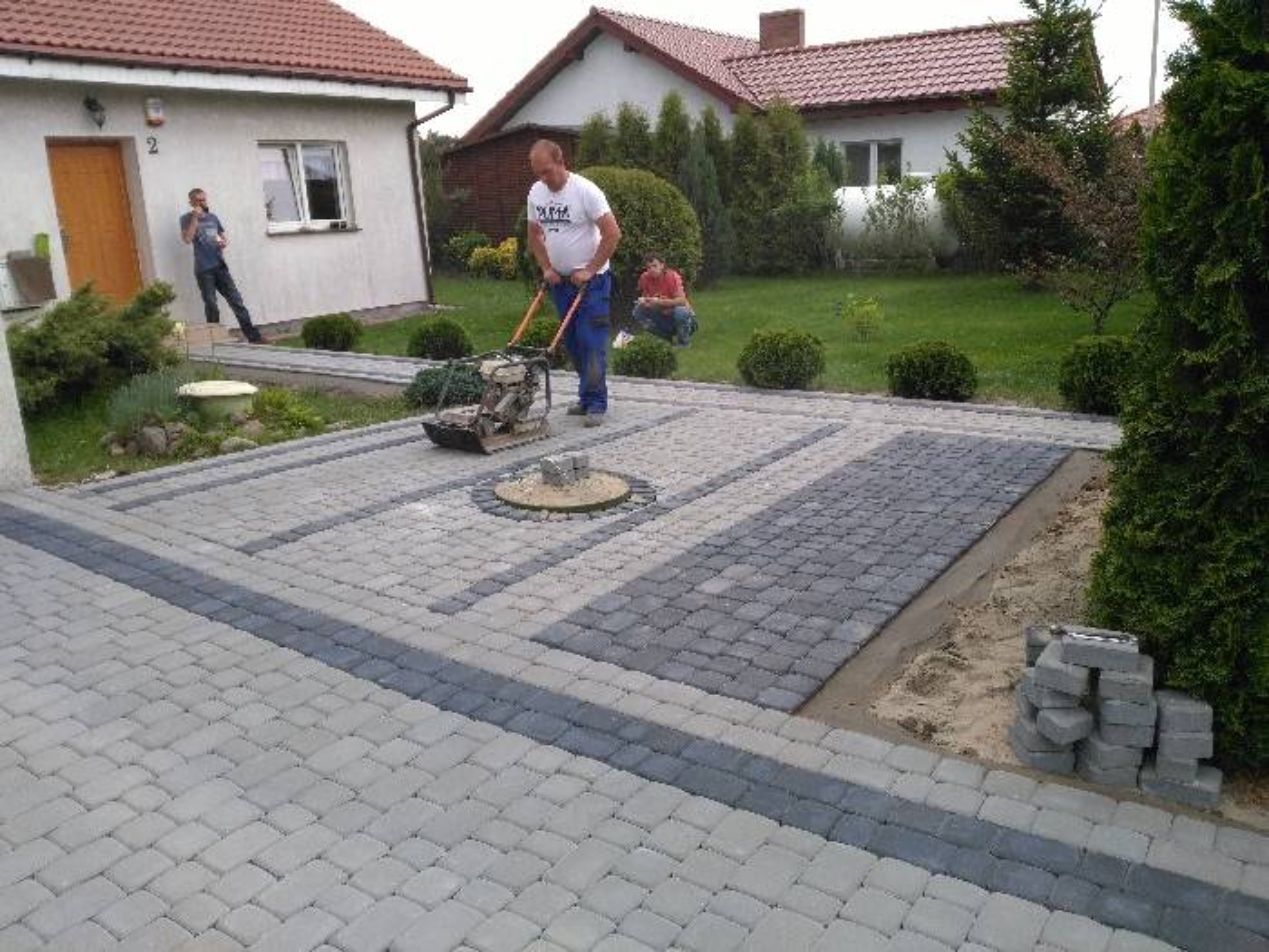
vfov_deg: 49.7
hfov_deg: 63.4
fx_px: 1026
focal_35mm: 28
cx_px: 634
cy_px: 476
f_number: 2
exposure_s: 1/268
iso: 100
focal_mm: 2.96
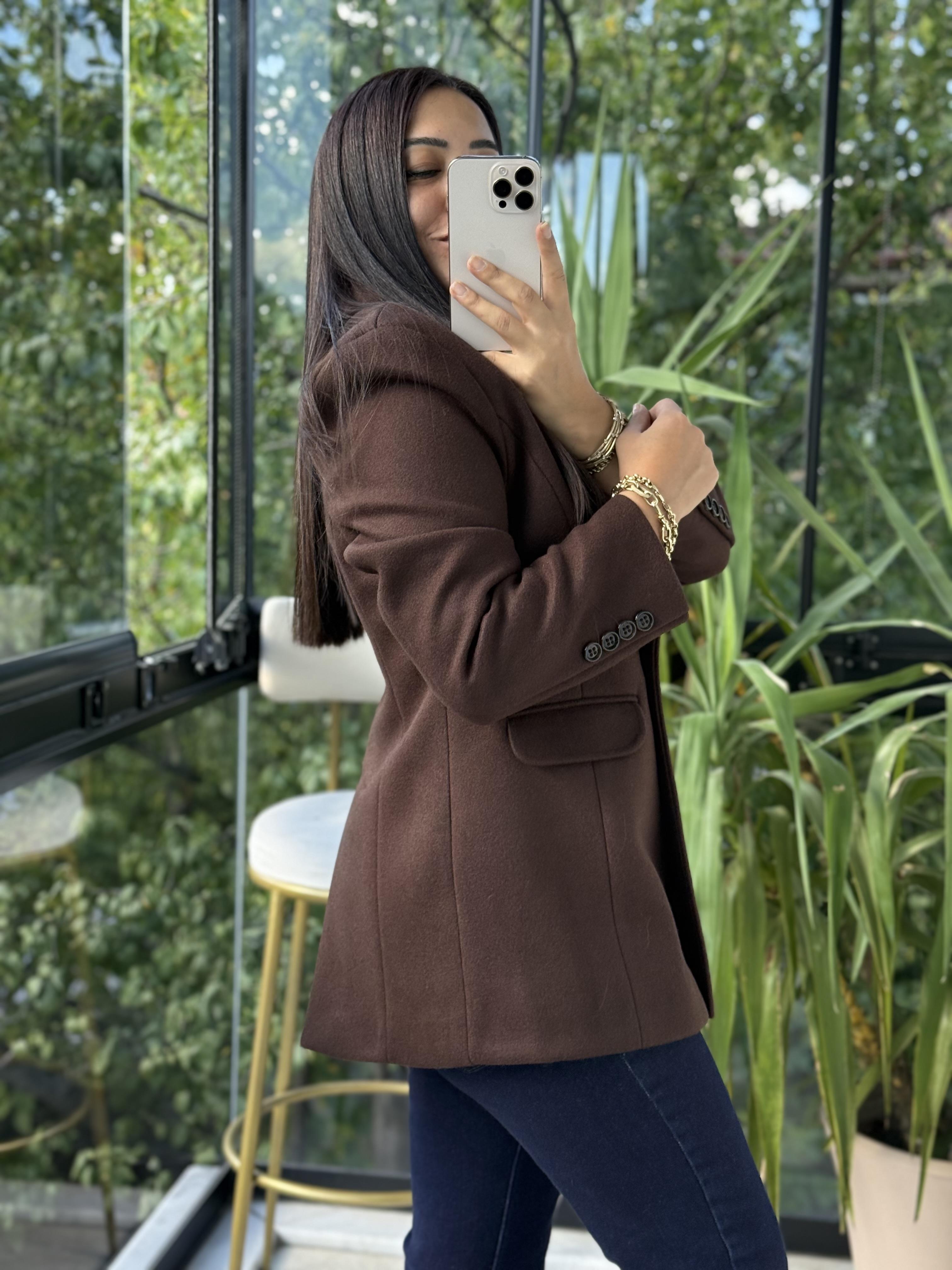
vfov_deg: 39.7
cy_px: 635
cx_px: 476
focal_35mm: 48
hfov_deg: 30.3
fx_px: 1760
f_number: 1.78
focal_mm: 6.76
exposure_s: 1/178
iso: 100
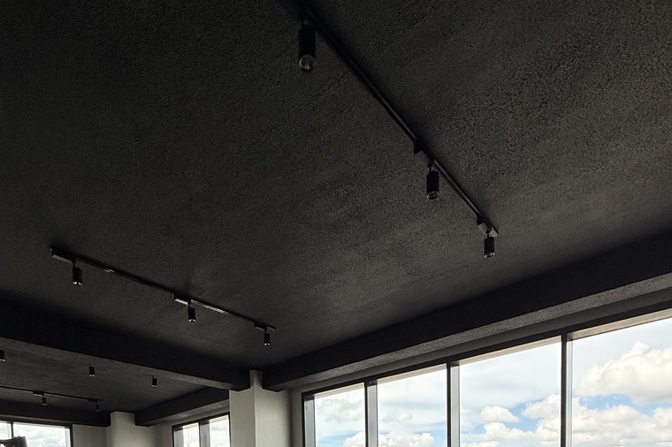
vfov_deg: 40.7
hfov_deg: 76.0
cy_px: 522
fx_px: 429
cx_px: 308
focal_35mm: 23
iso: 64
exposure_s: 1/408
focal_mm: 2.22
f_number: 2.2
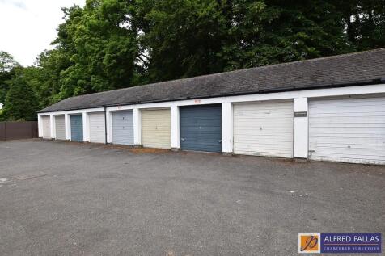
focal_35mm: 16
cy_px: 128
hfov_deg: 95.0
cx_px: 192
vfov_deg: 72.0
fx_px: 176
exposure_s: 1/200
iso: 200
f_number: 7.1
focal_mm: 11
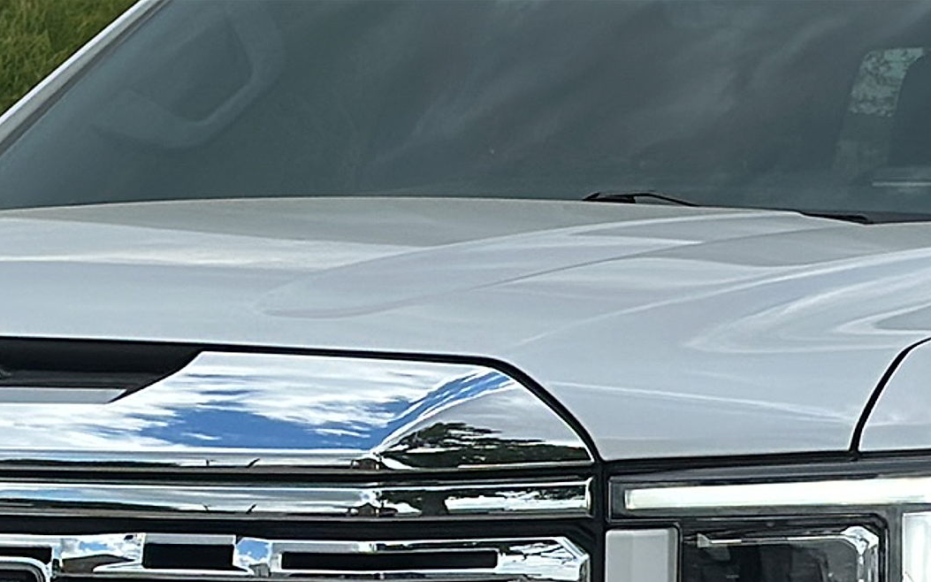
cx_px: 706
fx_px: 4085
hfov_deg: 13.0
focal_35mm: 161
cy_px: 529
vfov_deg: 8.1
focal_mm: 6.86
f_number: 1.78
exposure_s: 1/2985
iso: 64
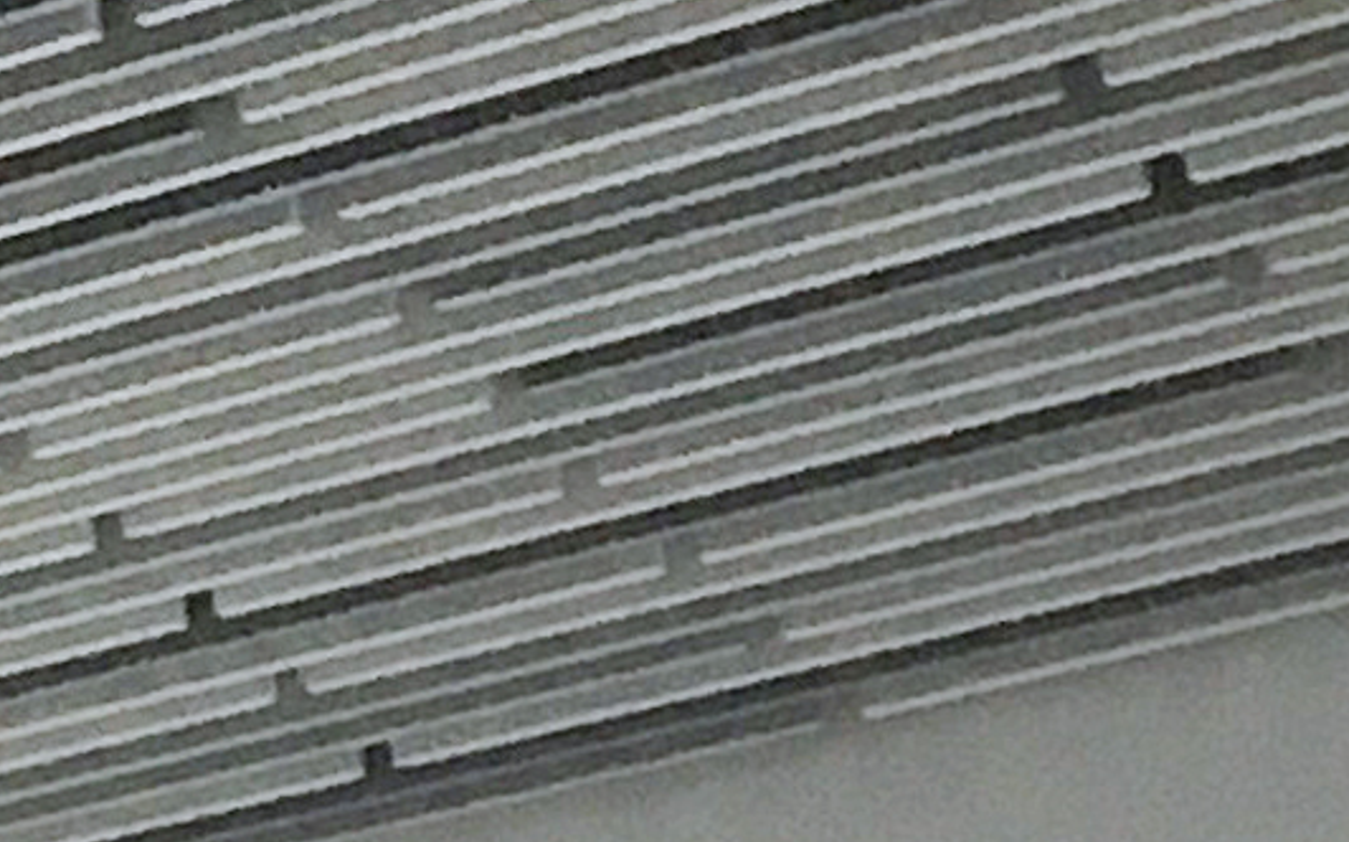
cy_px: -157
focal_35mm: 233
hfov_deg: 7.9
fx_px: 8563
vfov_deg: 5.6
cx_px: -2556
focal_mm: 4.15
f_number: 2.2
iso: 32
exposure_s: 1/33
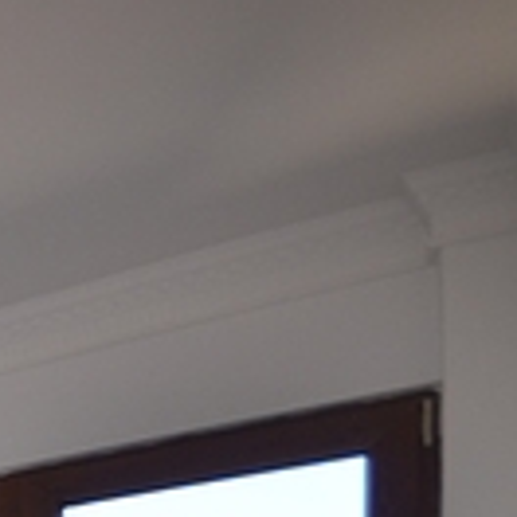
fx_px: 1183
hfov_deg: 14.7
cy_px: 928
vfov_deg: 19.0
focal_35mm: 70
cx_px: -742
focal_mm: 10
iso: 320
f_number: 6.3
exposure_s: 1/200
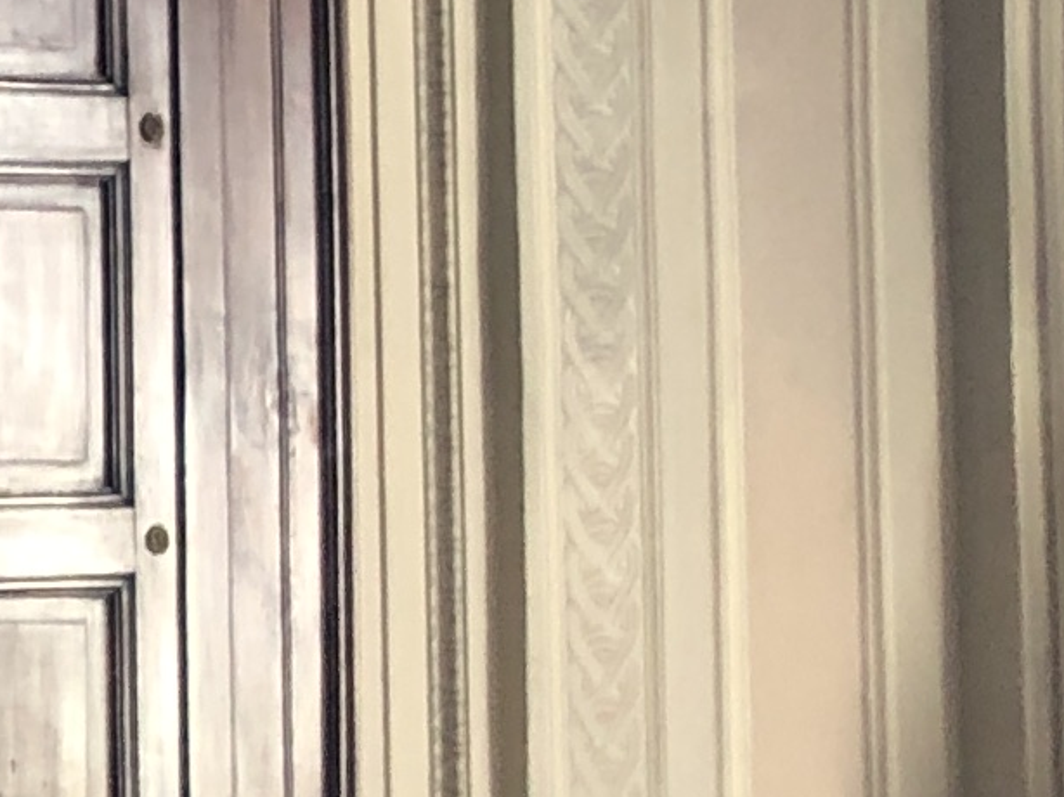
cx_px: -1962
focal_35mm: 184
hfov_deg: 9.0
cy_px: 762
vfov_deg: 8.0
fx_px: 5653
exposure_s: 1/17
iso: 64
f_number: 1.8
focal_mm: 3.99
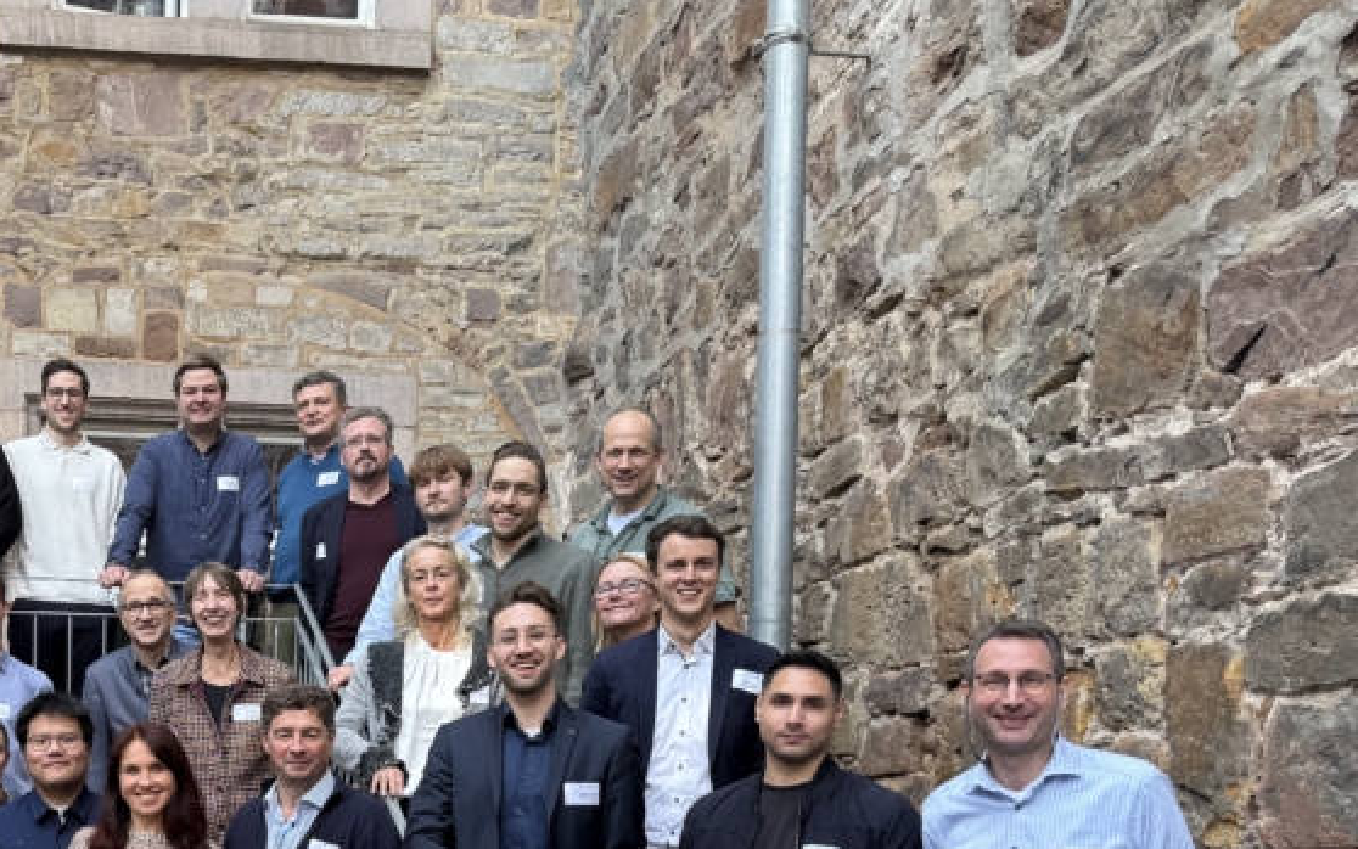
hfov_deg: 40.0
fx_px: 1740
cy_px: 840
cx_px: 178
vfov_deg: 26.1
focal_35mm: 47
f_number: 1.78
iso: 80
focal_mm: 6.76
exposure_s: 1/121
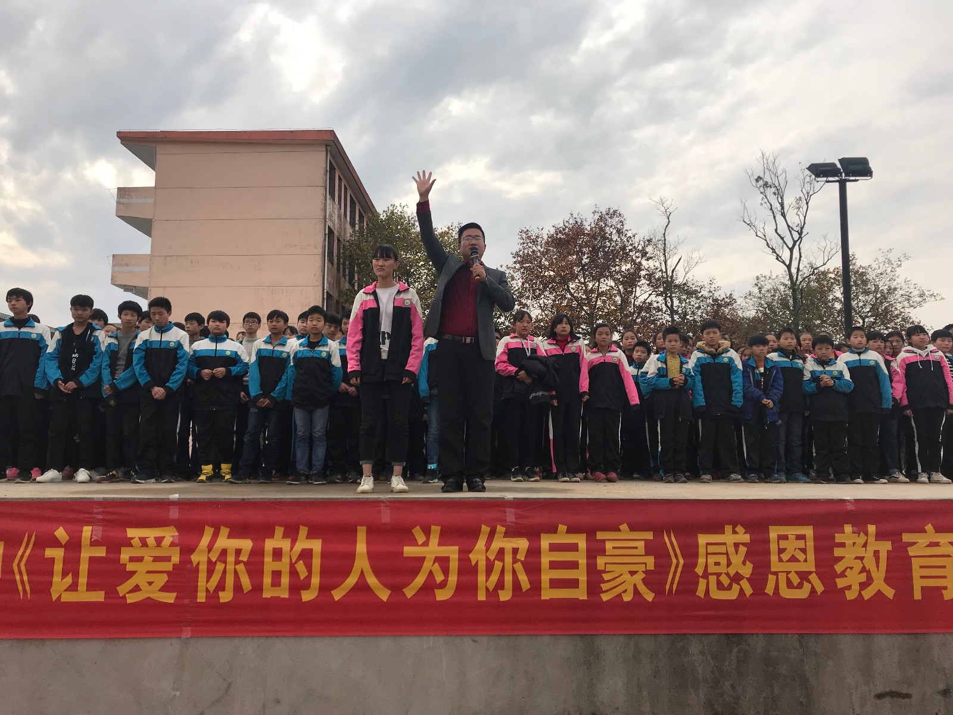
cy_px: 358
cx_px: 476
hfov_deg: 63.4
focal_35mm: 28
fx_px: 771
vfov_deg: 49.7
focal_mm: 3.99
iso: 20
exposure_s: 1/1623
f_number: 1.8
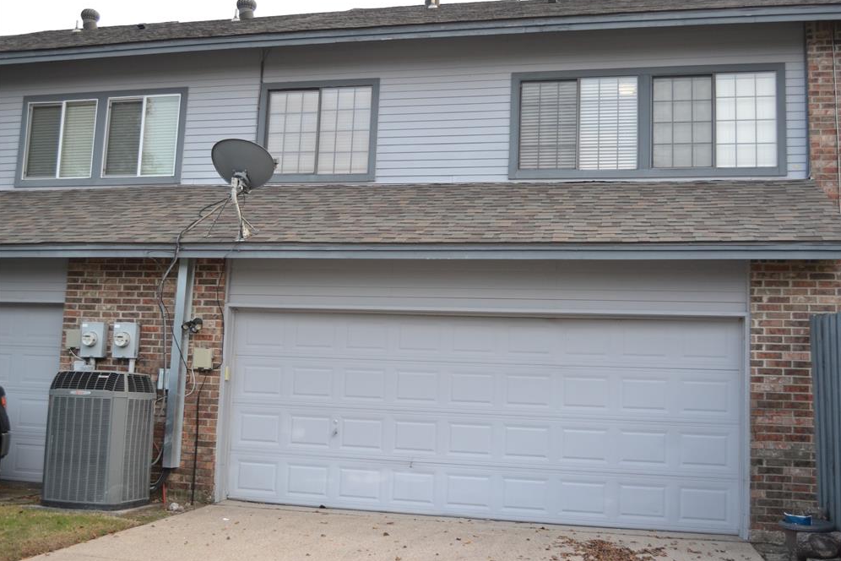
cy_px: 277
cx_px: 427
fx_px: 864
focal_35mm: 37
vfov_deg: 35.9
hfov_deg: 51.9
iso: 400
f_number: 4
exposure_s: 1/30
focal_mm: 24
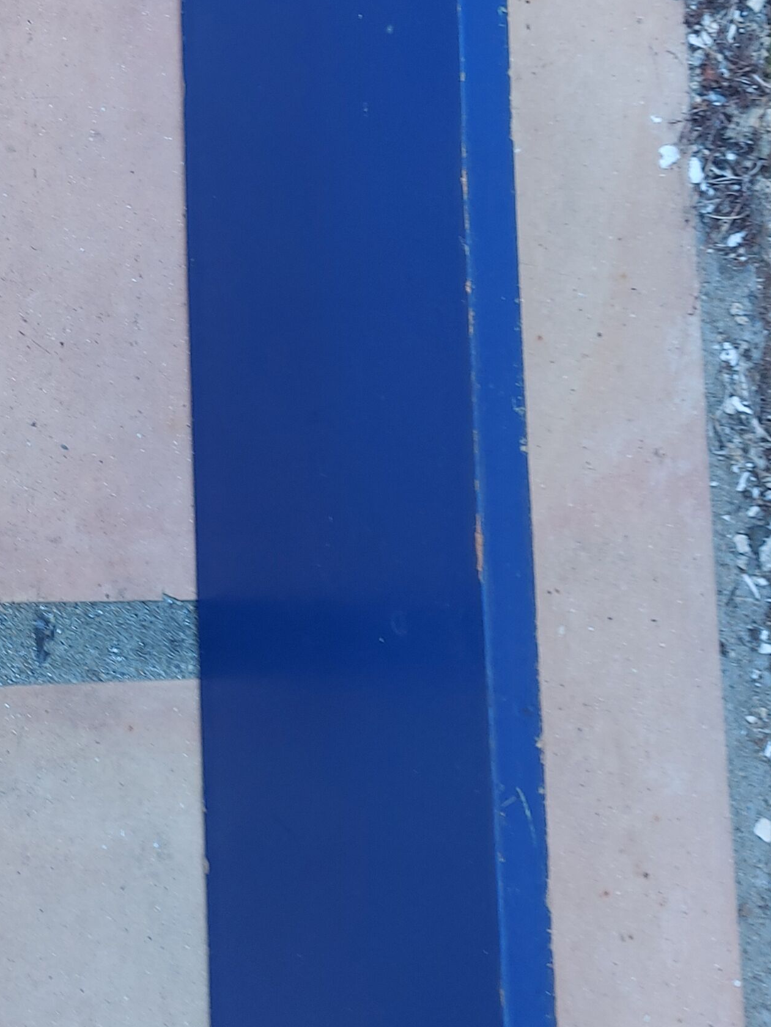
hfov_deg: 20.8
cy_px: 302
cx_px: -147
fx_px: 1960
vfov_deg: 29.1
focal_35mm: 66
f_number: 1.8
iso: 32
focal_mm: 5.23
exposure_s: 1/60
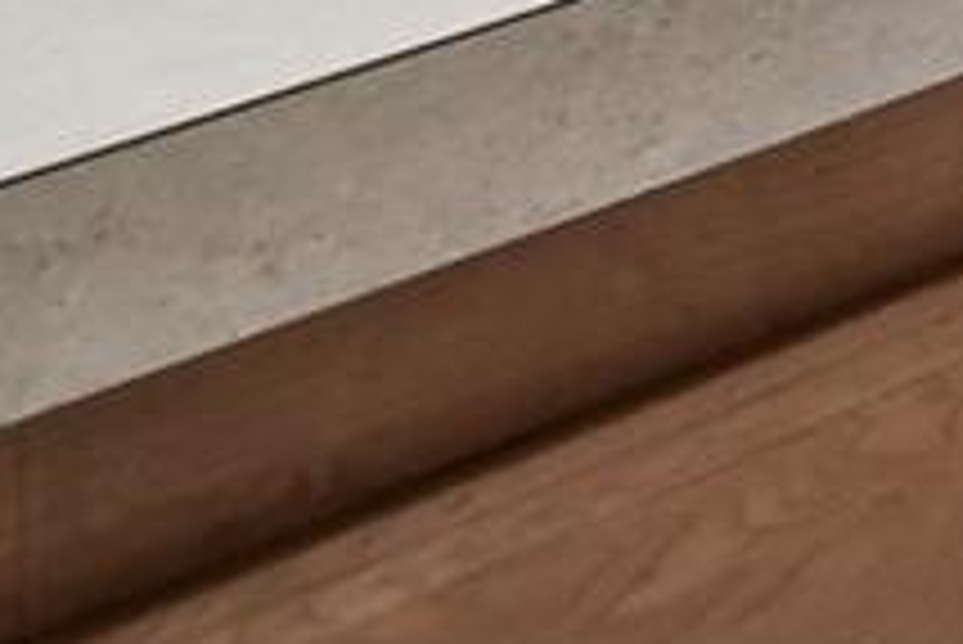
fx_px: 2998
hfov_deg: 9.0
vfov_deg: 8.6
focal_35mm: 112
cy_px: -1653
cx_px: 3550
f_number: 7.1
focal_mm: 10
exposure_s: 1/1.67
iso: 100
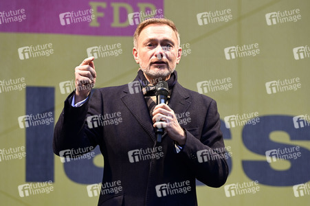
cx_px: 155
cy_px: 103
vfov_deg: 7.6
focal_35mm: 180
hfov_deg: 11.4
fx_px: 1549
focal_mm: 180
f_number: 4.5
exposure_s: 1/400
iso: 640
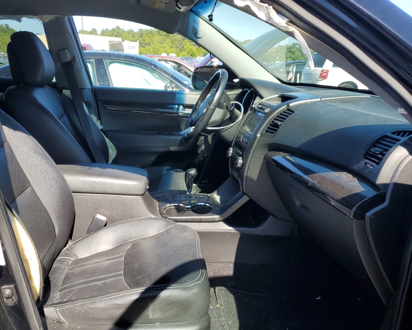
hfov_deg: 58.5
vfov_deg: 48.4
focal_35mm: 30
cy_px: 179
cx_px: 176
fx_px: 366
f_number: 1.5
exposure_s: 1/833
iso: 50
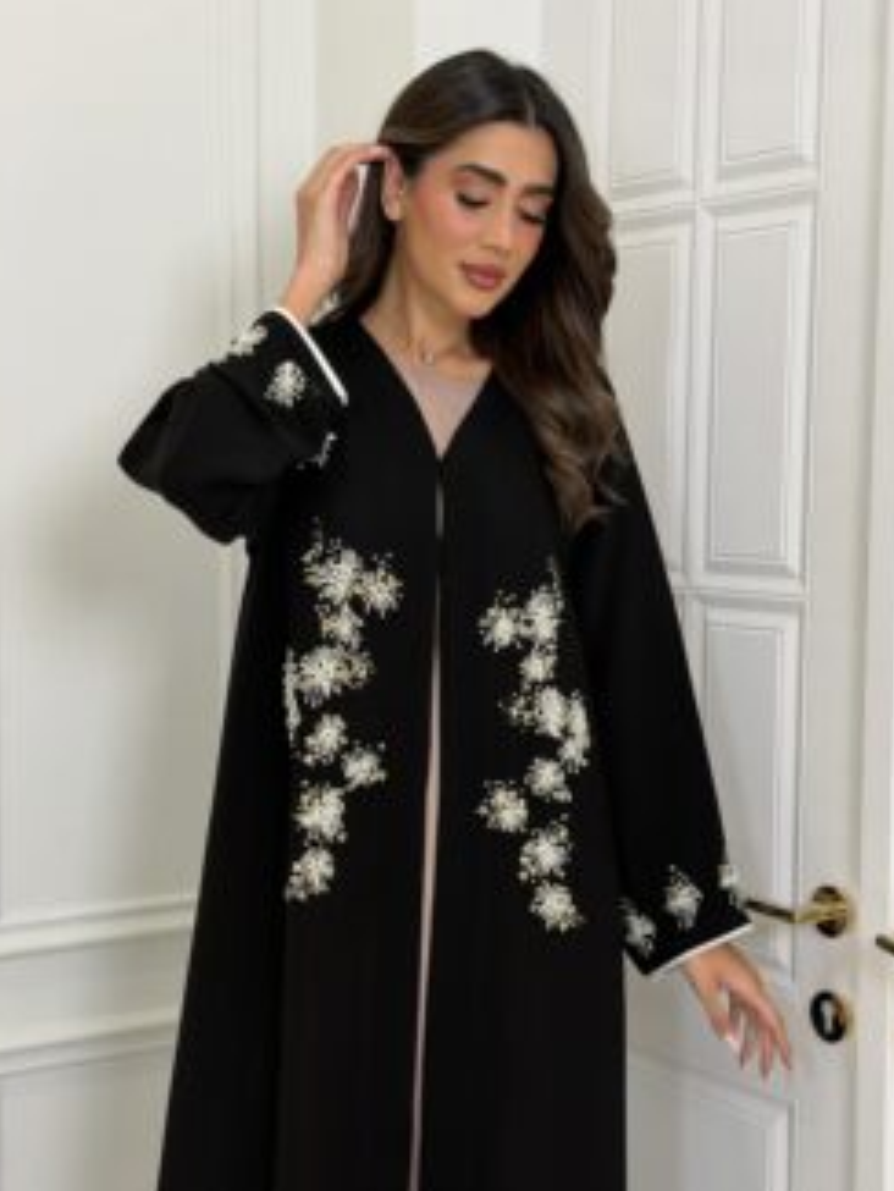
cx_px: 399
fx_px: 2030
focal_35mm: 59
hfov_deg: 24.8
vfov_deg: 32.7
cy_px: 660
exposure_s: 1/278
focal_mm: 6.76
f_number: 1.78
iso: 64
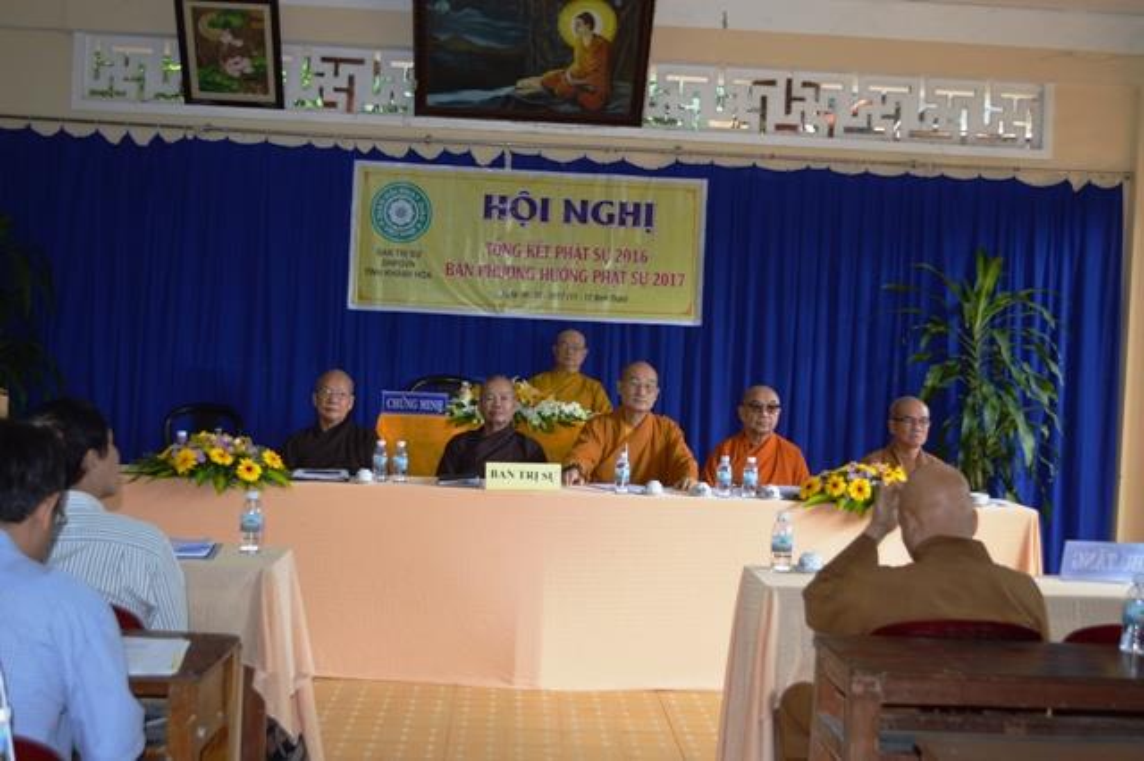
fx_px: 1382
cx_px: 572
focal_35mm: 44
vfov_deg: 30.8
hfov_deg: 45.0
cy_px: 380
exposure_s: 1/100
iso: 400
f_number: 4.5
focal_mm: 29
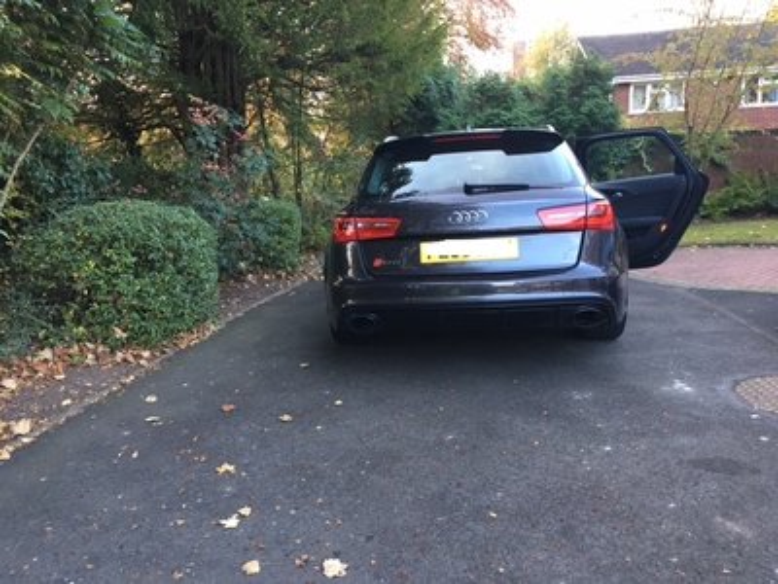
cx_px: 389
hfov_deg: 61.7
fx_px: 652
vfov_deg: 48.2
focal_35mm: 29
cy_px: 292
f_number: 2.2
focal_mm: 4.15
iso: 100
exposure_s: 1/33
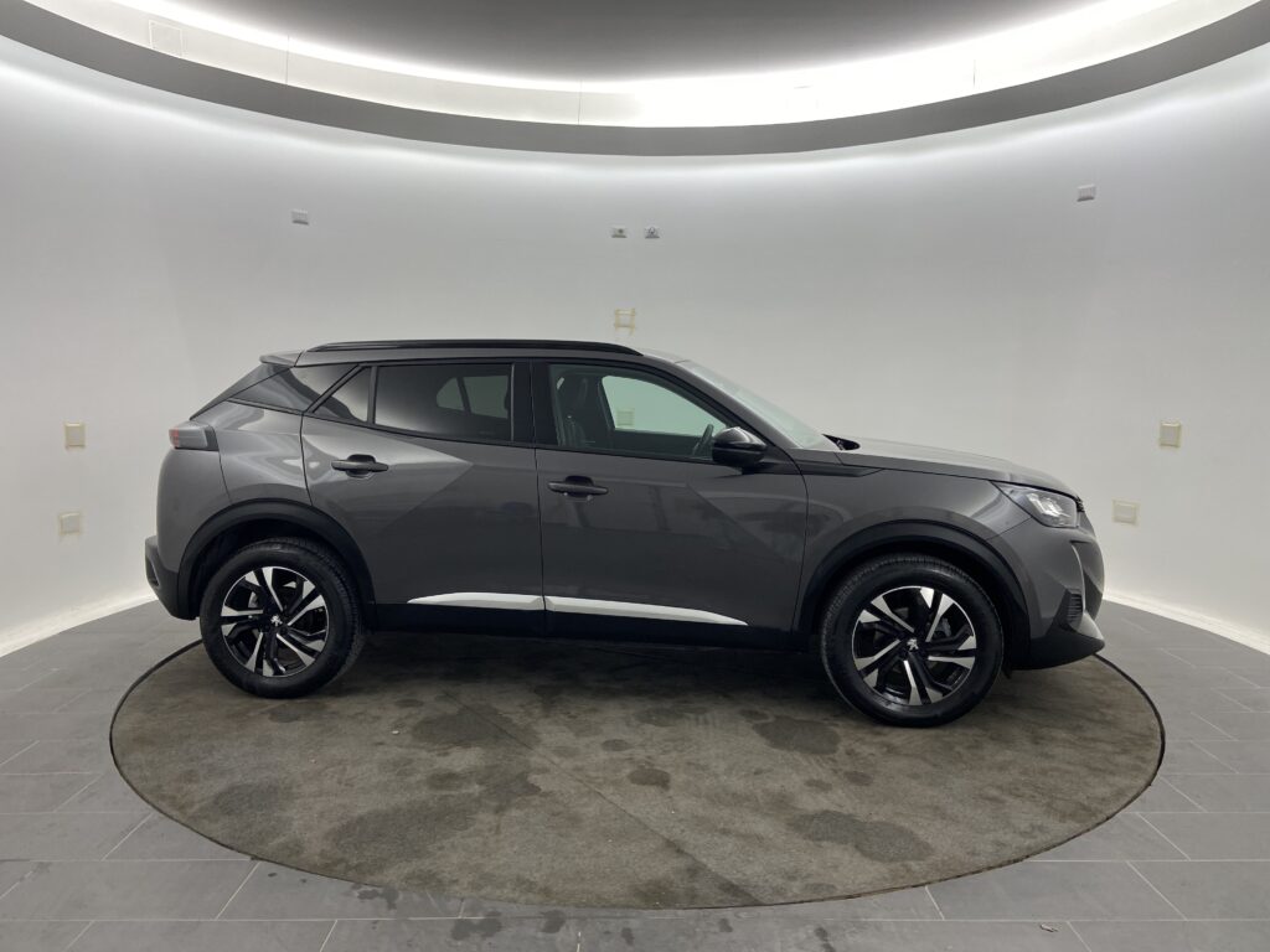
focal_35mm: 26
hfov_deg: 67.3
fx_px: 954
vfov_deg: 53.1
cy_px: 476
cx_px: 635
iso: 64
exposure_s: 1/100
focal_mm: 4.25
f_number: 1.8
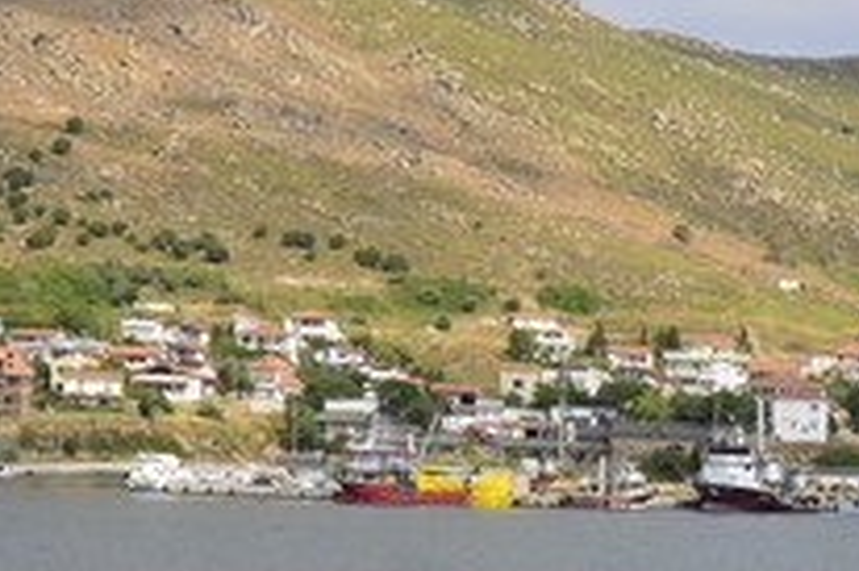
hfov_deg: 13.2
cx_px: 1184
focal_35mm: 149
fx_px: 3552
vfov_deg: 9.1
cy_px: 588
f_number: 11
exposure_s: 1/350
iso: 200
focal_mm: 20
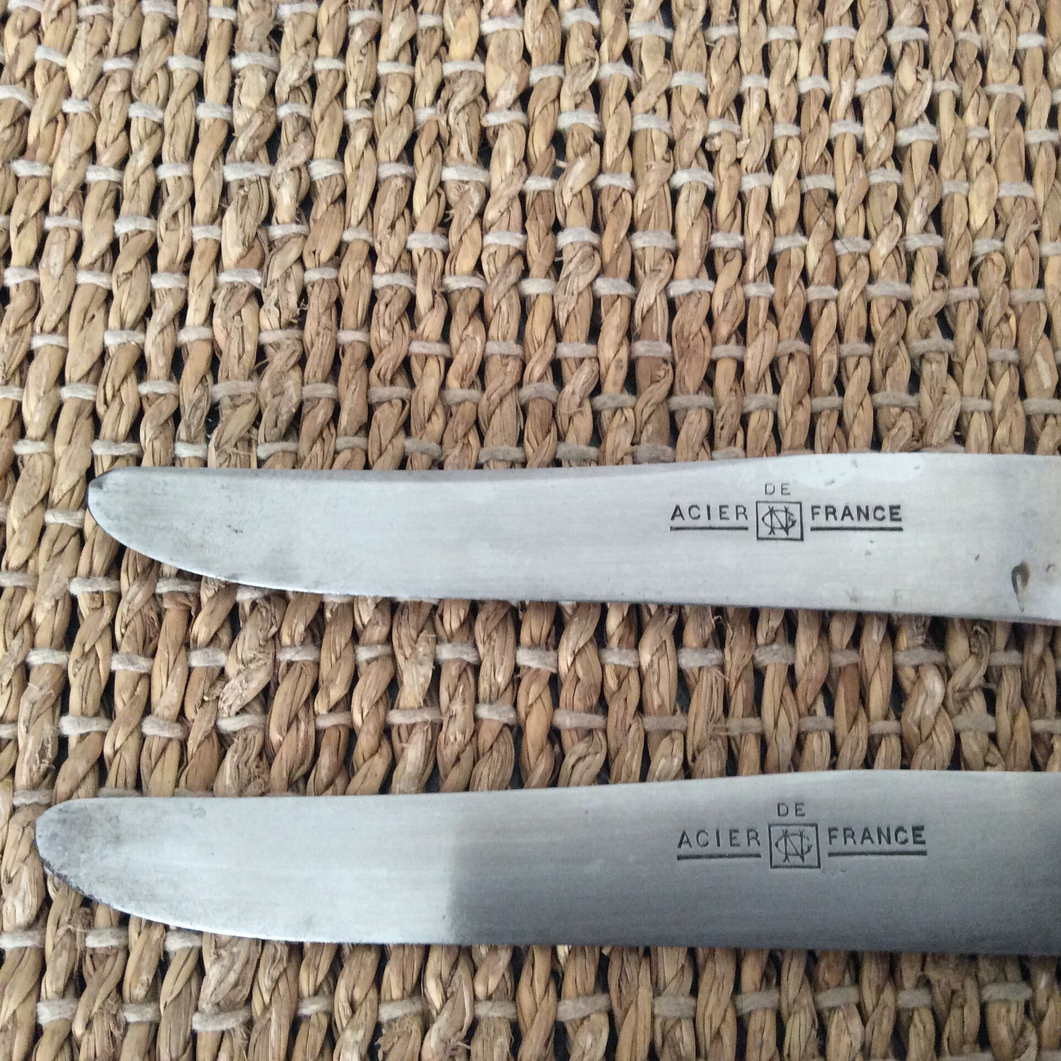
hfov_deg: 43.8
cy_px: 531
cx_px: 564
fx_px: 1318
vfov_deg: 43.9
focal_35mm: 38
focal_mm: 3.3
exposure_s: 1/25
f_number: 2.4
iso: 160
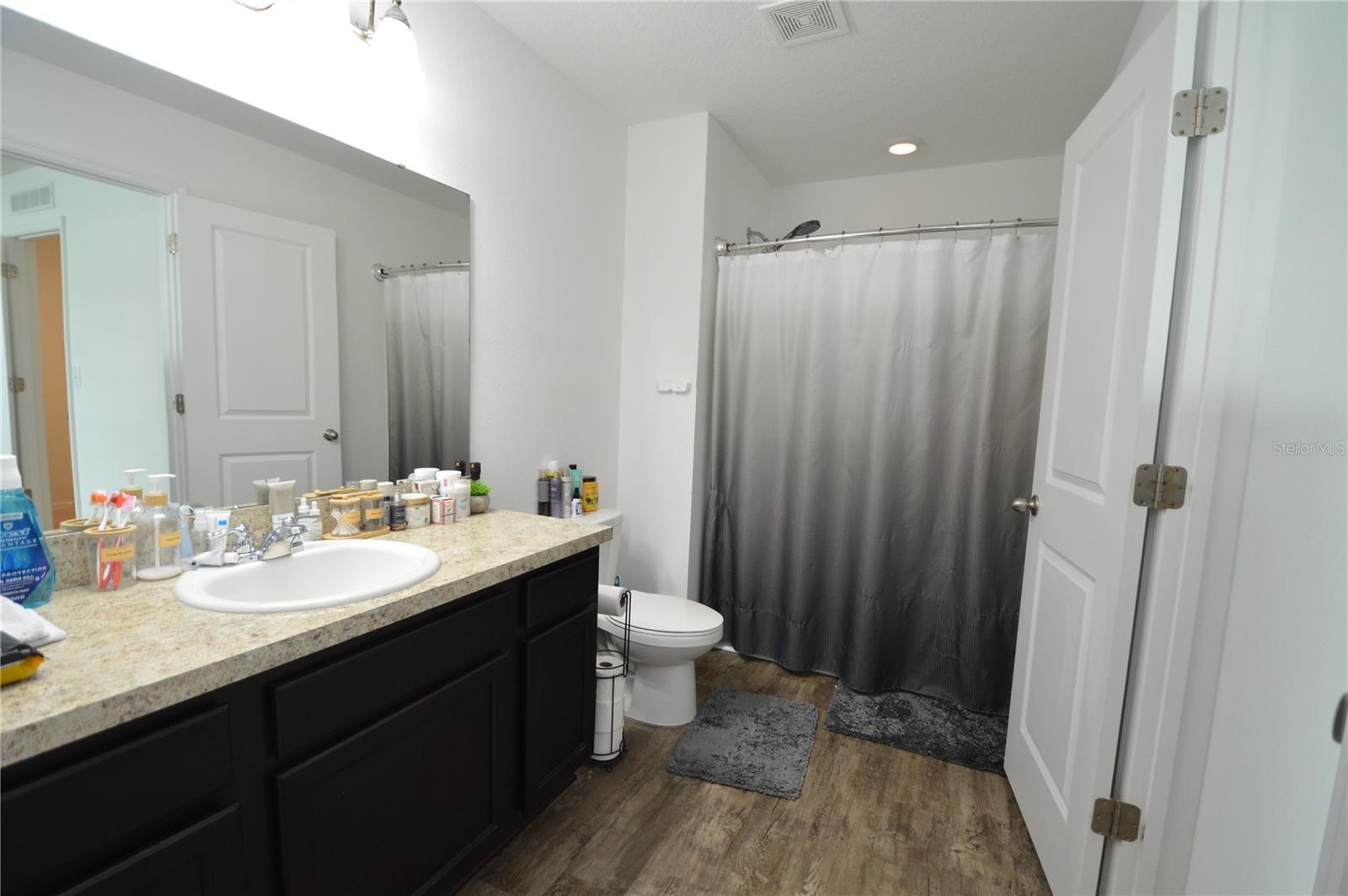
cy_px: 448
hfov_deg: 100.5
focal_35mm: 15
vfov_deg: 77.2
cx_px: 674
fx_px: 561
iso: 560
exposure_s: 1/60
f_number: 3.5
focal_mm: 10
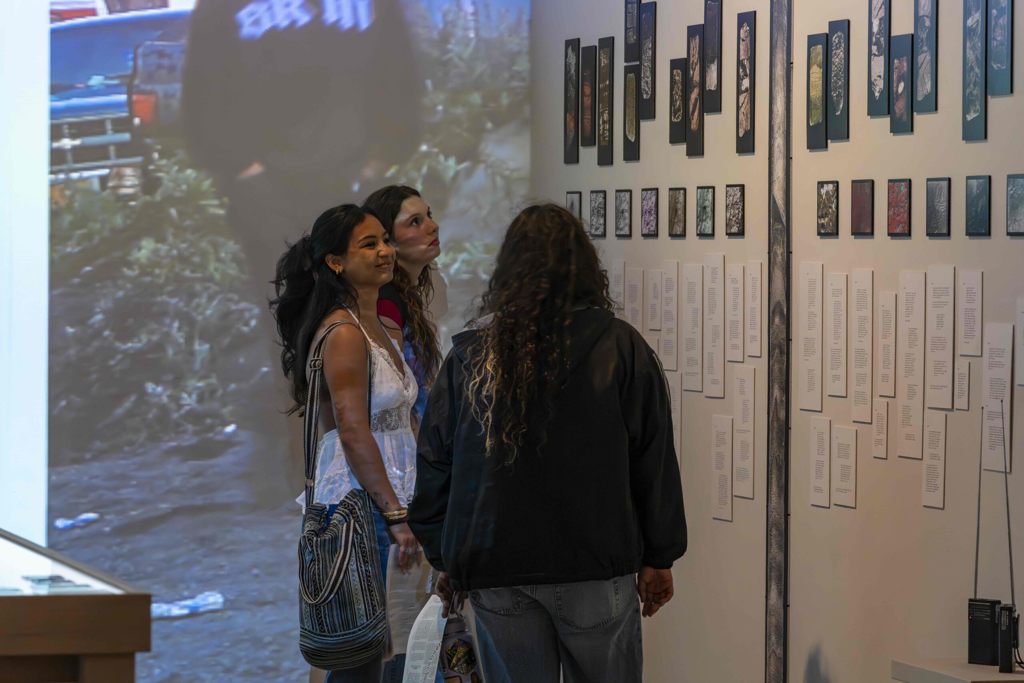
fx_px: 4039
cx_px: 512
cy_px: 342
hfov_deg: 14.4
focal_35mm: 142
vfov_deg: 9.7
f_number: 5.6
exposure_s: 1/60
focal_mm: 142
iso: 5000
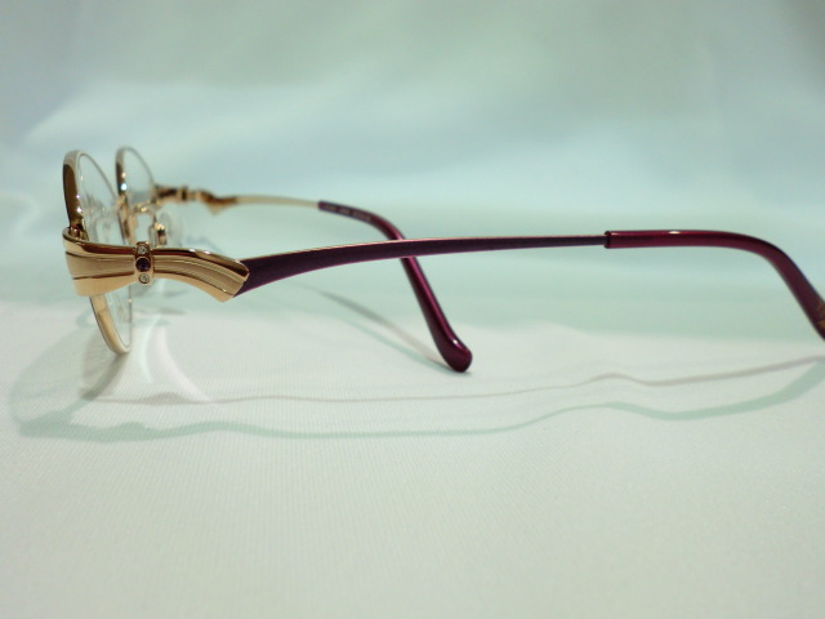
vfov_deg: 44.2
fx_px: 763
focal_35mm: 32
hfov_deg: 56.8
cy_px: 310
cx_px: 412
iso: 80
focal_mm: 5.8
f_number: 3.5
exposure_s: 1/60
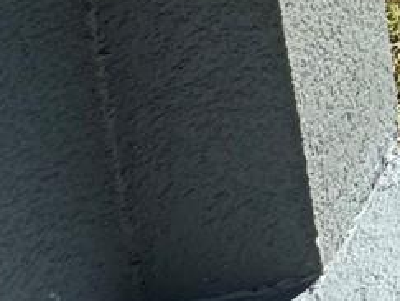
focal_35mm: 92
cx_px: 1067
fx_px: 1065
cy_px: -590
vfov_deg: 10.9
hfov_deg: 13.0
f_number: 2.2
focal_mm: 2.22
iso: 40
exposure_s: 1/741
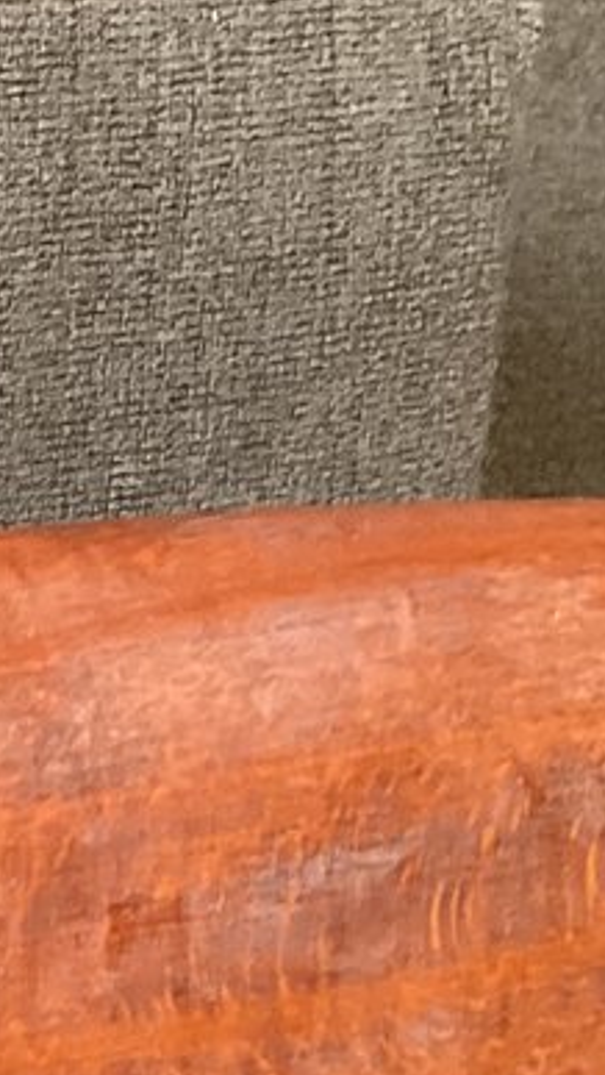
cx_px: -1114
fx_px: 3760
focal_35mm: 132
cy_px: 1076
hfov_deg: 8.1
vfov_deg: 15.9
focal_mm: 3.3
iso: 320
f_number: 2.4
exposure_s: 1/33
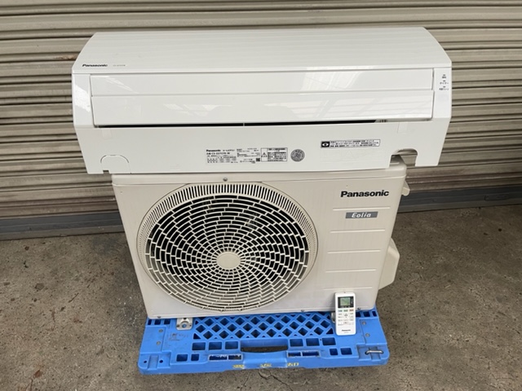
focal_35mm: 26
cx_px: 261
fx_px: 392
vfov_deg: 53.1
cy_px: 196
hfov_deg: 67.3
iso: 100
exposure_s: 1/50
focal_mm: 4.2
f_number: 1.6
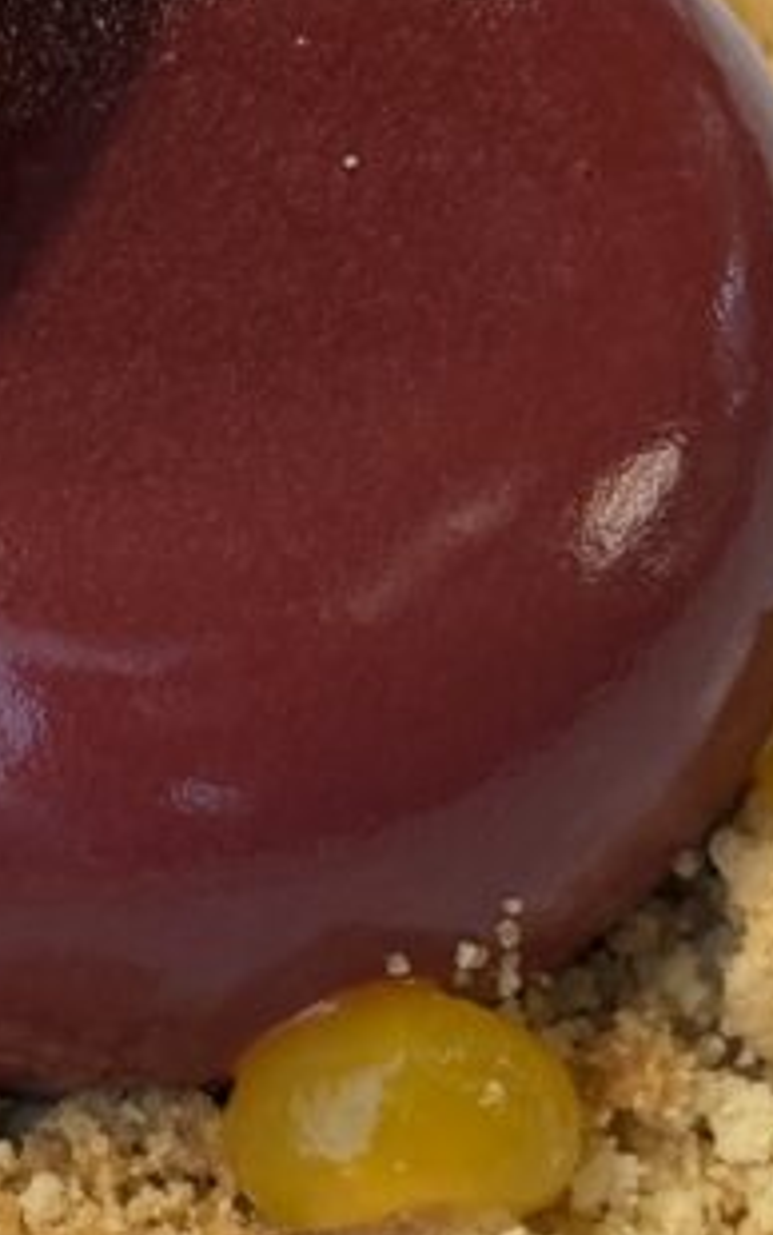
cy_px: 1016
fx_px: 5523
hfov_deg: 7.9
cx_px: -100
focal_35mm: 164
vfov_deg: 12.7
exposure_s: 1/60
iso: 200
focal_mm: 6.76
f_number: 1.78
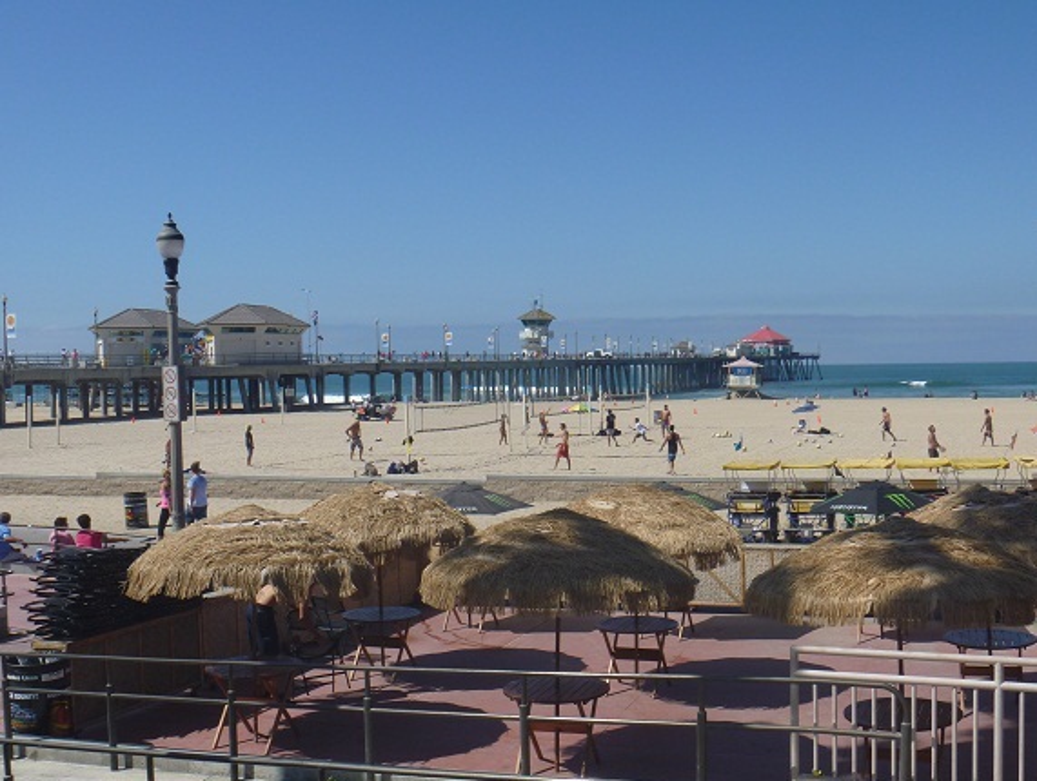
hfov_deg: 52.6
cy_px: 390
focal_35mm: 35
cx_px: 518
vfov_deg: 40.8
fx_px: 1050
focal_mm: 6.3
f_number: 5.6
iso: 80
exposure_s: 1/400
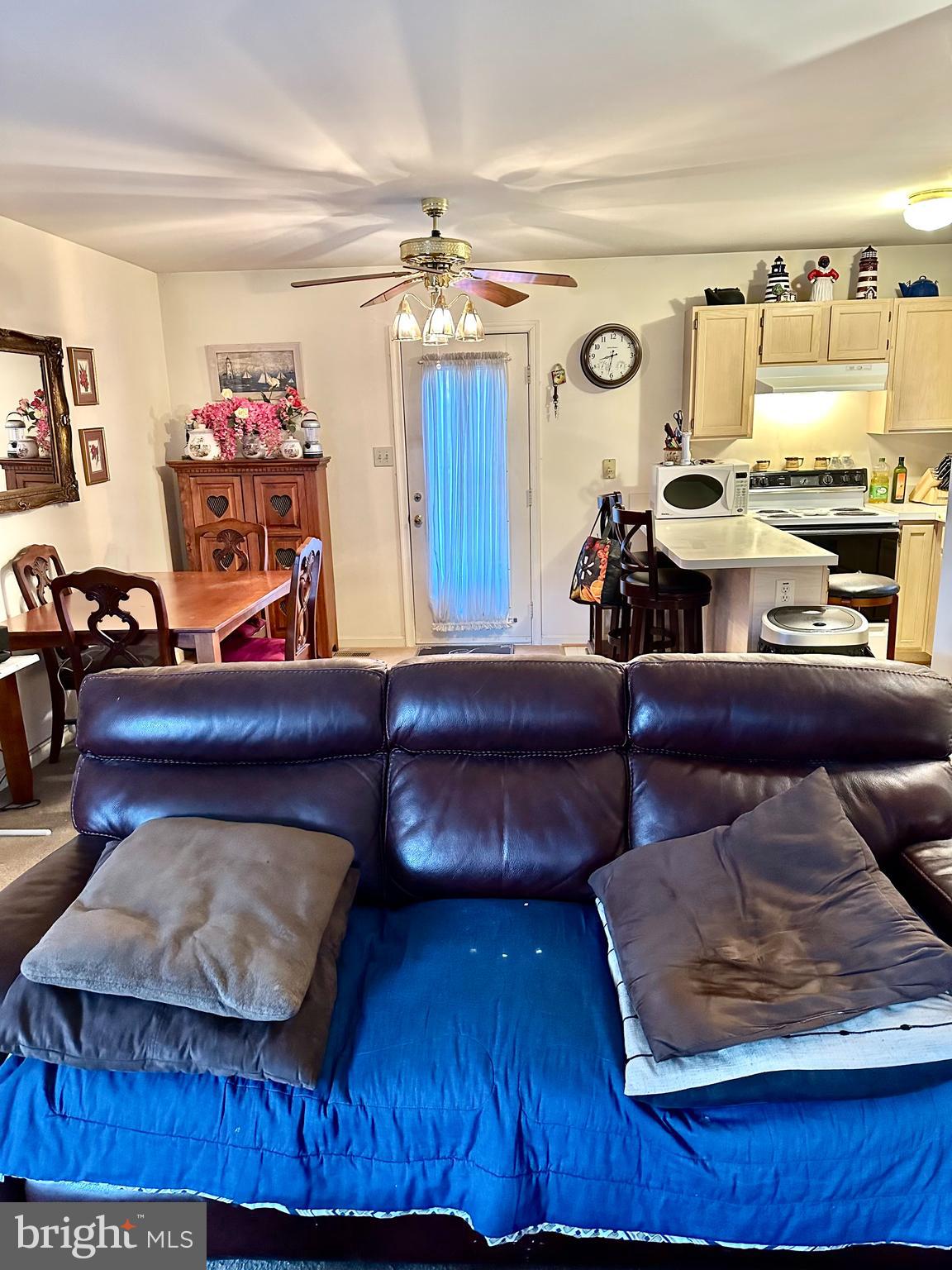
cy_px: 635
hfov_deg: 56.8
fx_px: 880
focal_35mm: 24
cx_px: 476
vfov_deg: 71.6
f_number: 1.78
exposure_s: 1/60
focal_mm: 6.86
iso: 640
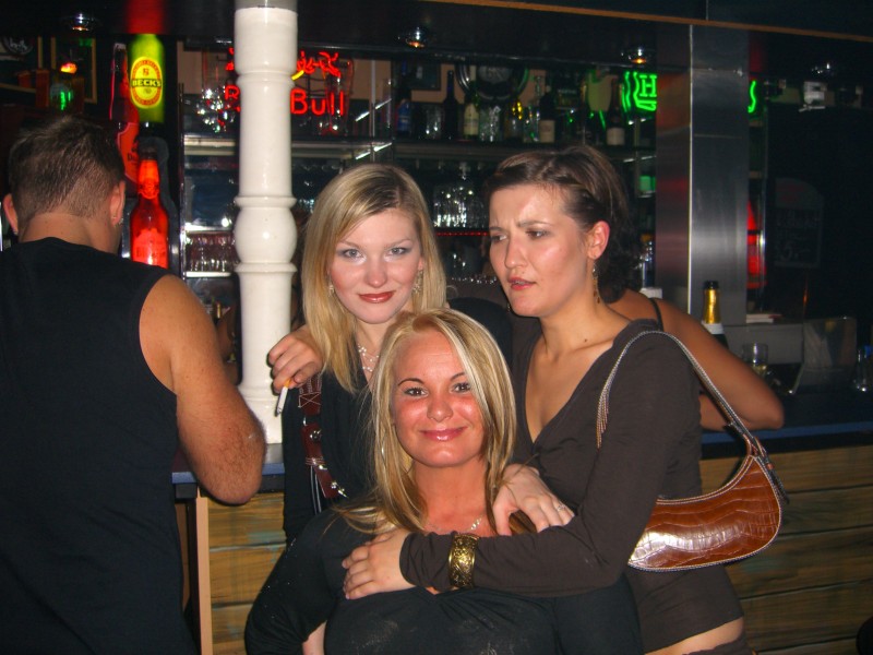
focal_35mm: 38
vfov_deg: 37.7
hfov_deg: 49.0
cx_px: 436
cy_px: 328
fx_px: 958
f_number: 2.8
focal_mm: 7.9
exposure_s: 1/60
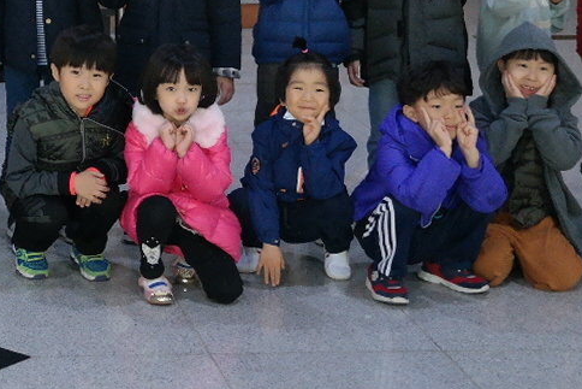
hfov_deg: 18.3
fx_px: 1730
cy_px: -110
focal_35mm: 107
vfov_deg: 12.4
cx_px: -88
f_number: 3.5
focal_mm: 20
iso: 800
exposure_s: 1/40
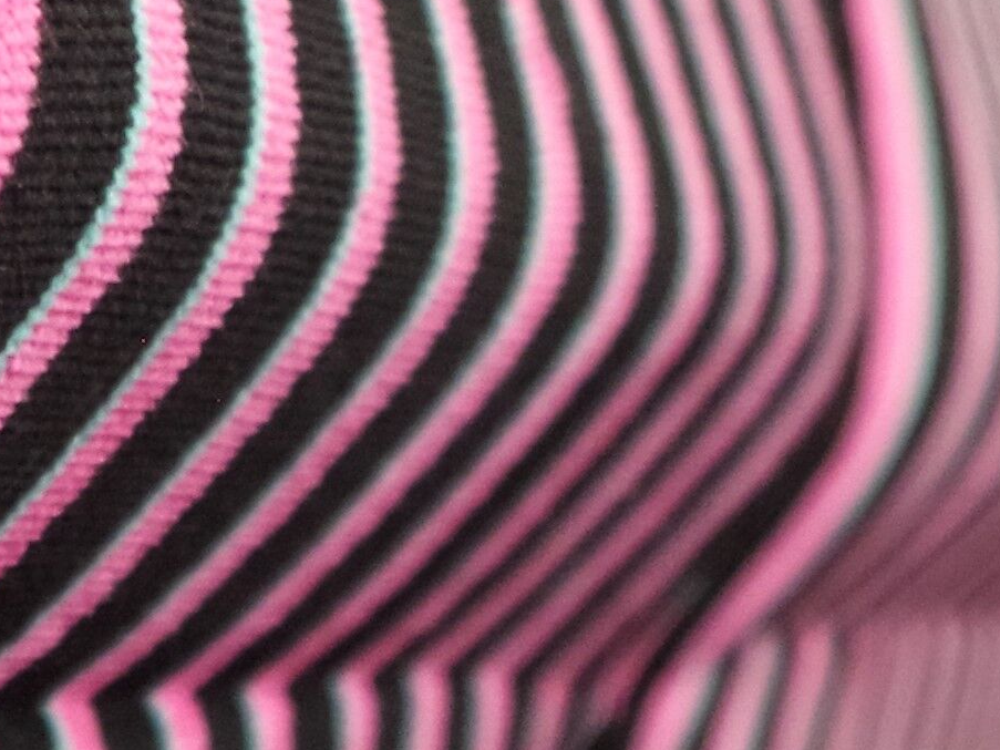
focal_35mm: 230
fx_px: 6643
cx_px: 493
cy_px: 985
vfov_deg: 6.4
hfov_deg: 8.6
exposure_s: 1/60
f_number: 4
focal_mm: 24.38
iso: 1600
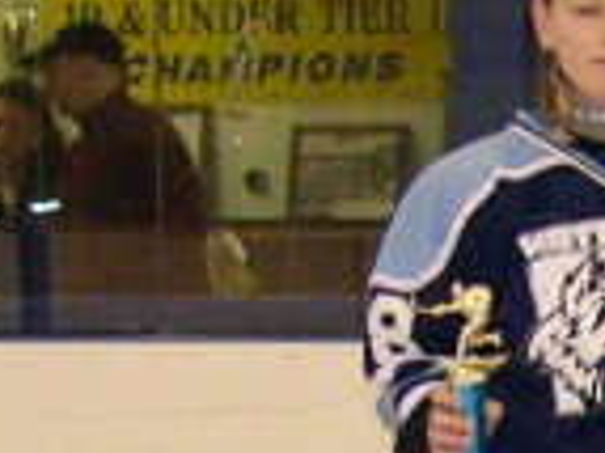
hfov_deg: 6.0
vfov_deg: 4.6
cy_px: 792
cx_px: 1392
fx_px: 5588
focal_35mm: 320
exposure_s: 1/60
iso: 400
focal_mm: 12.2
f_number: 3.4
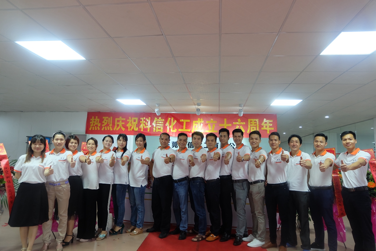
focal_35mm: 24
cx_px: 188
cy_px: 126
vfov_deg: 53.1
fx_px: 251
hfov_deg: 73.7
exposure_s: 1/30
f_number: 3.5
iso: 500
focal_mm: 16
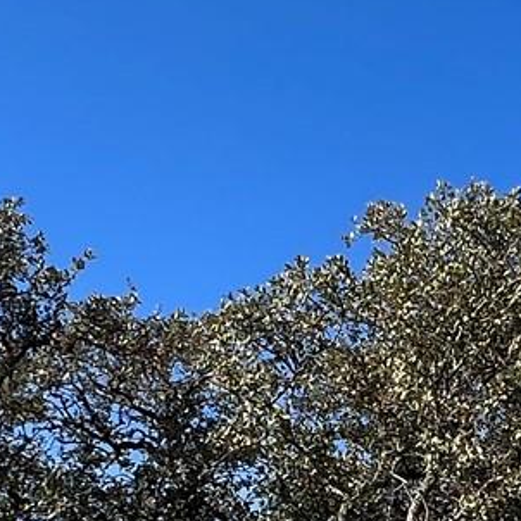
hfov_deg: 21.8
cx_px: 450
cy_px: 531
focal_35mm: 78
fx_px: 1328
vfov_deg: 21.4
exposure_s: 1/1024
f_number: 1.8
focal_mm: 1.57
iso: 32
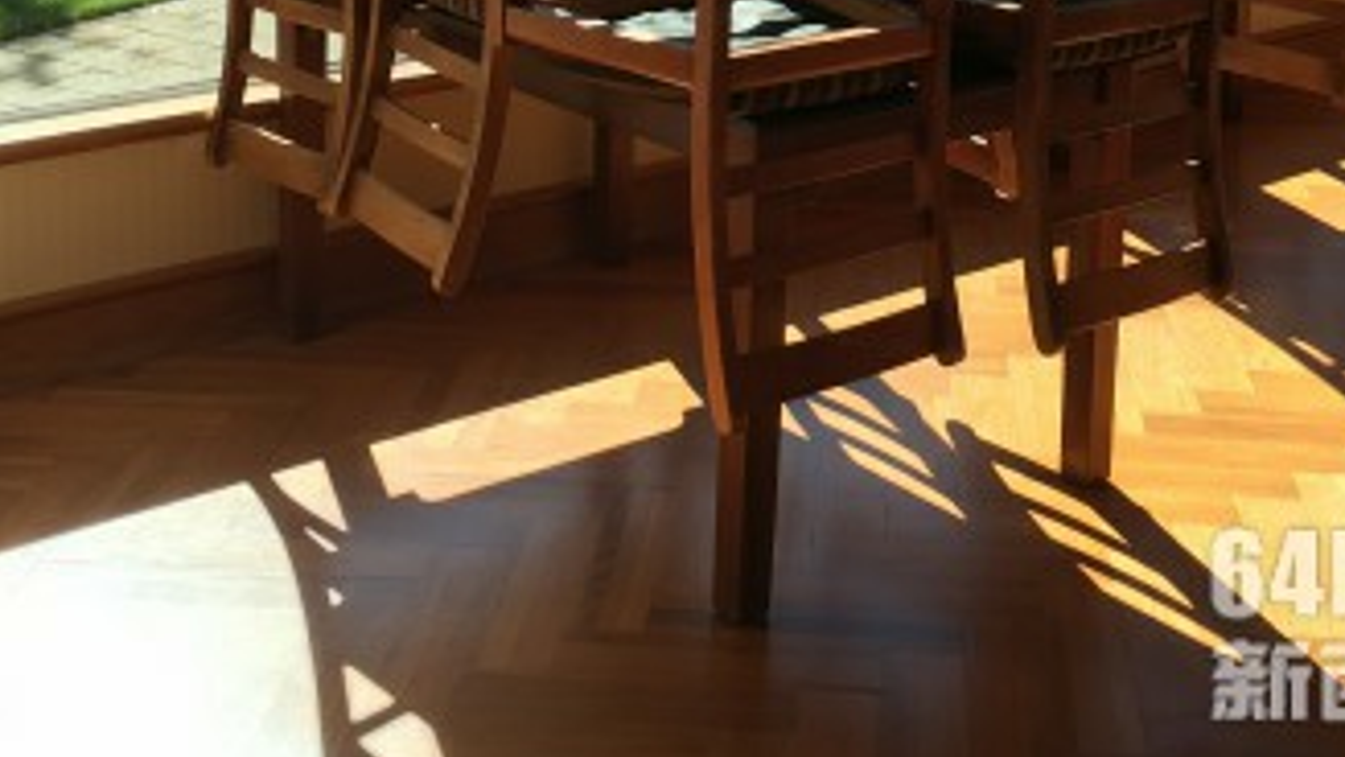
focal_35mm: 58
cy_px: -78
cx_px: 765
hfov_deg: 36.0
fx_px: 2069
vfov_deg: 19.8
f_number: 2.2
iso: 25
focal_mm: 4.15
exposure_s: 1/503
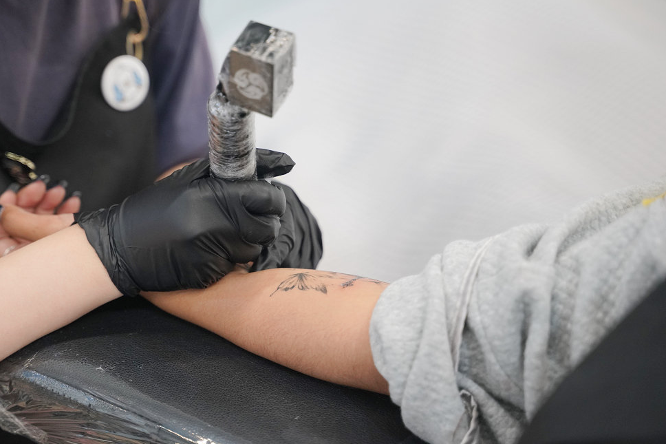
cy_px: 224
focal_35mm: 93
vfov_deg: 14.7
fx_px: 1720
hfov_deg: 21.9
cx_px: 264
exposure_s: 1/160
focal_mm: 75
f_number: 2.8
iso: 1600
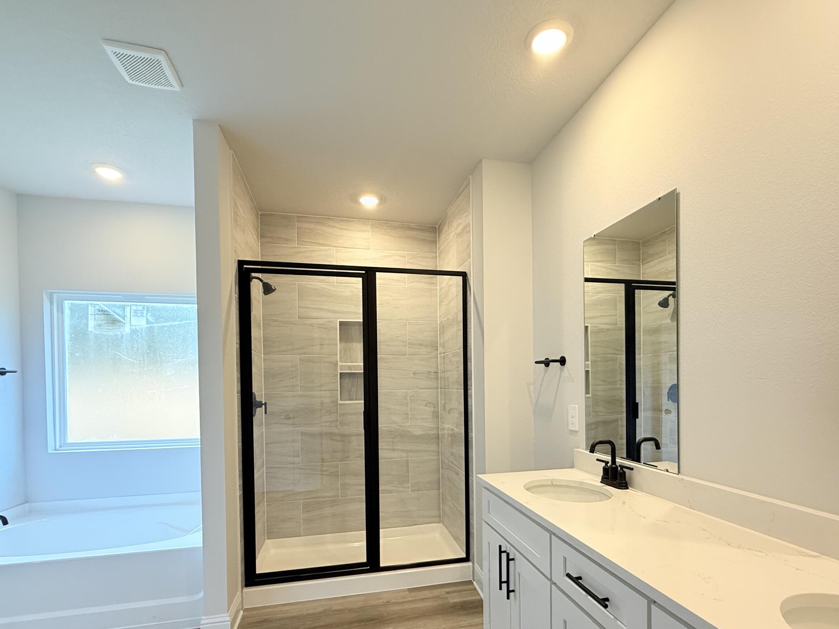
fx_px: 436
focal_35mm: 18
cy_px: 390
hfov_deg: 87.7
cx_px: 441
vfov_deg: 70.5
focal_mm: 2.22
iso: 250
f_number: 2.2
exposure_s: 1/120
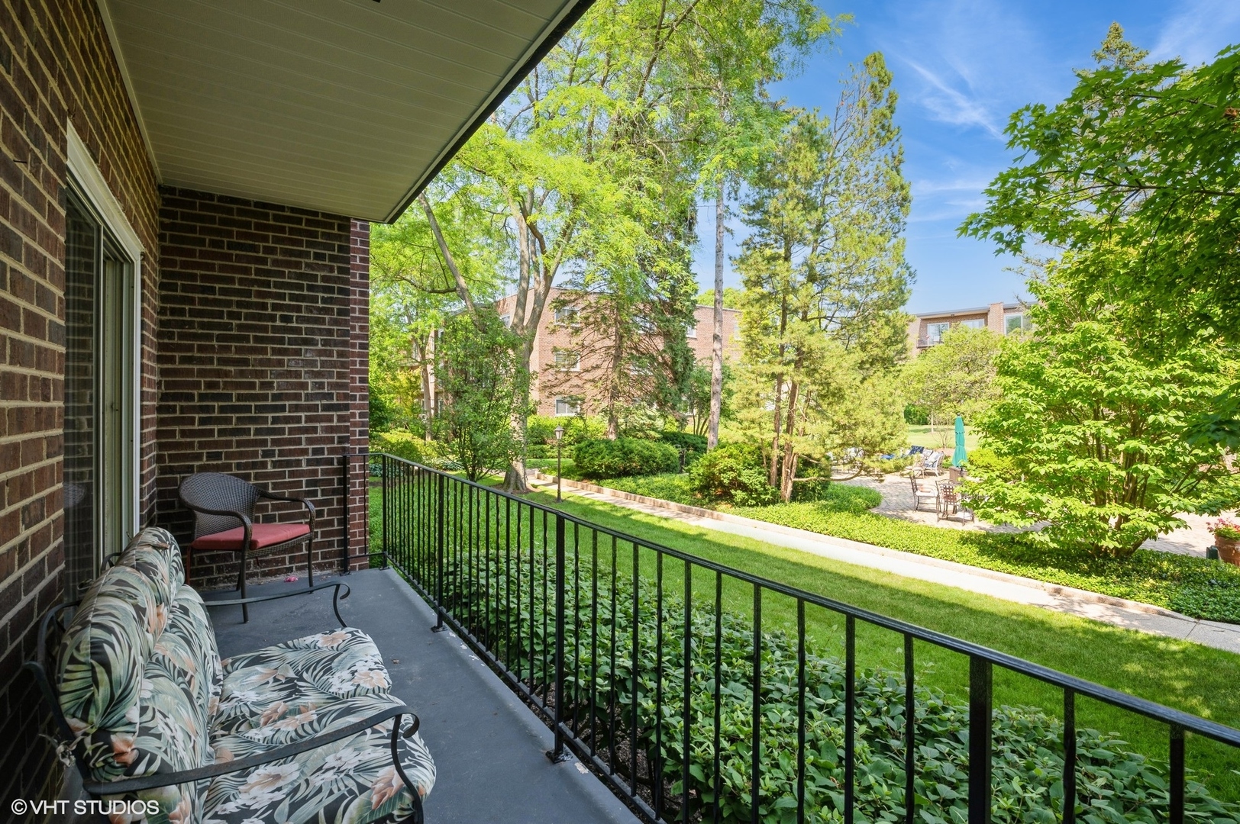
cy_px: 412
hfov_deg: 96.8
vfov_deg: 73.7
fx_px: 551
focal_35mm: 16
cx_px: 620
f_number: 9
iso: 200
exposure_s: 1/30
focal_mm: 16
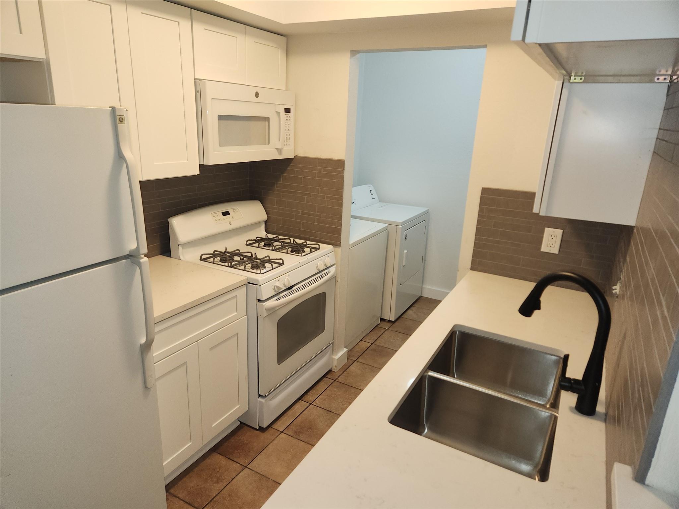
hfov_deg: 73.9
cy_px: 254
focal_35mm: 23
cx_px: 340
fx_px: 451
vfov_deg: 58.9
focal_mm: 5.4
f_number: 1.8
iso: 100
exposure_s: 1/60
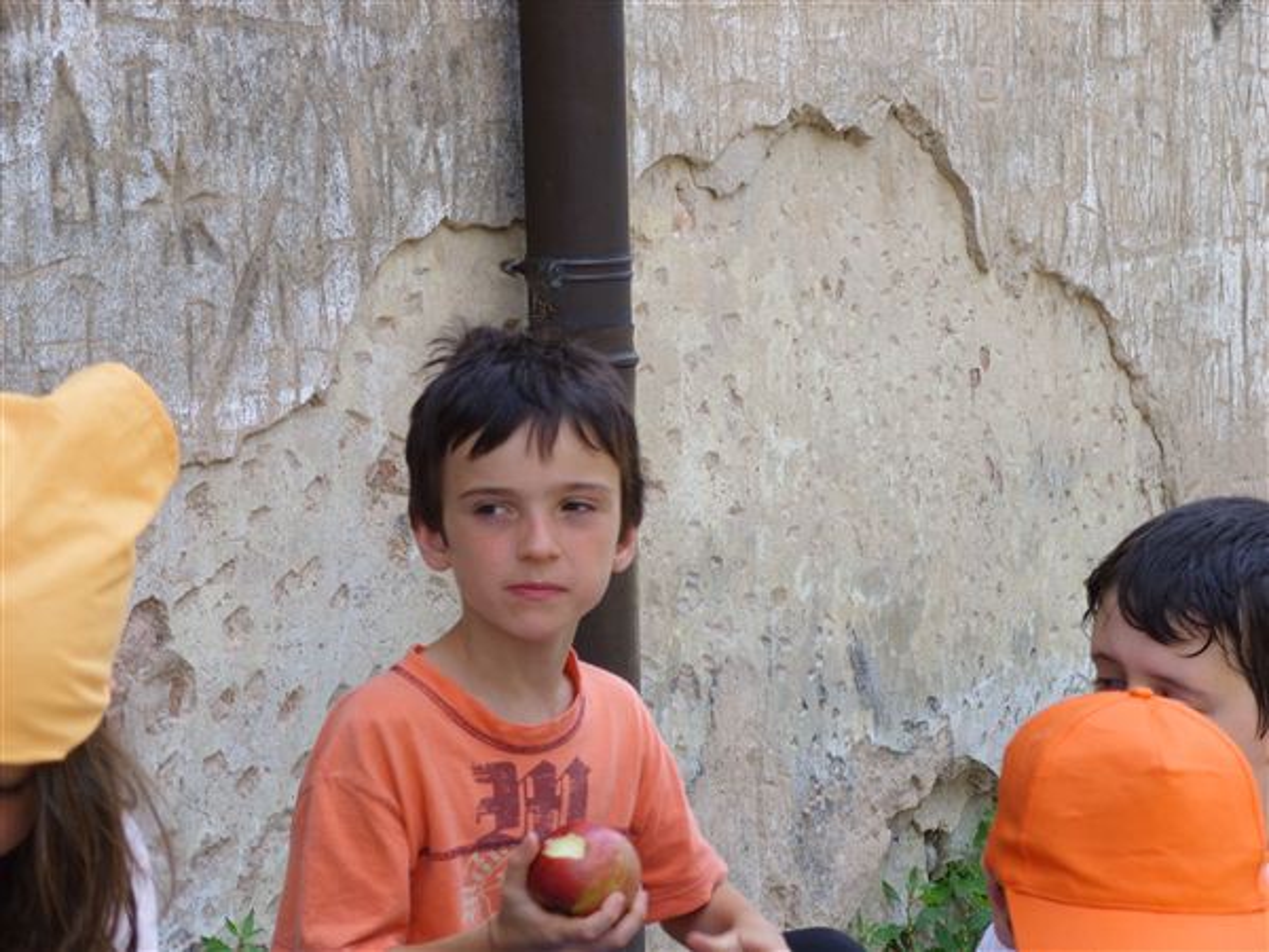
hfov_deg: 17.4
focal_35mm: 113
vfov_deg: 13.1
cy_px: 476
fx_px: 4143
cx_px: 634
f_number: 5.1
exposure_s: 1/141
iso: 50
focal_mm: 23.31
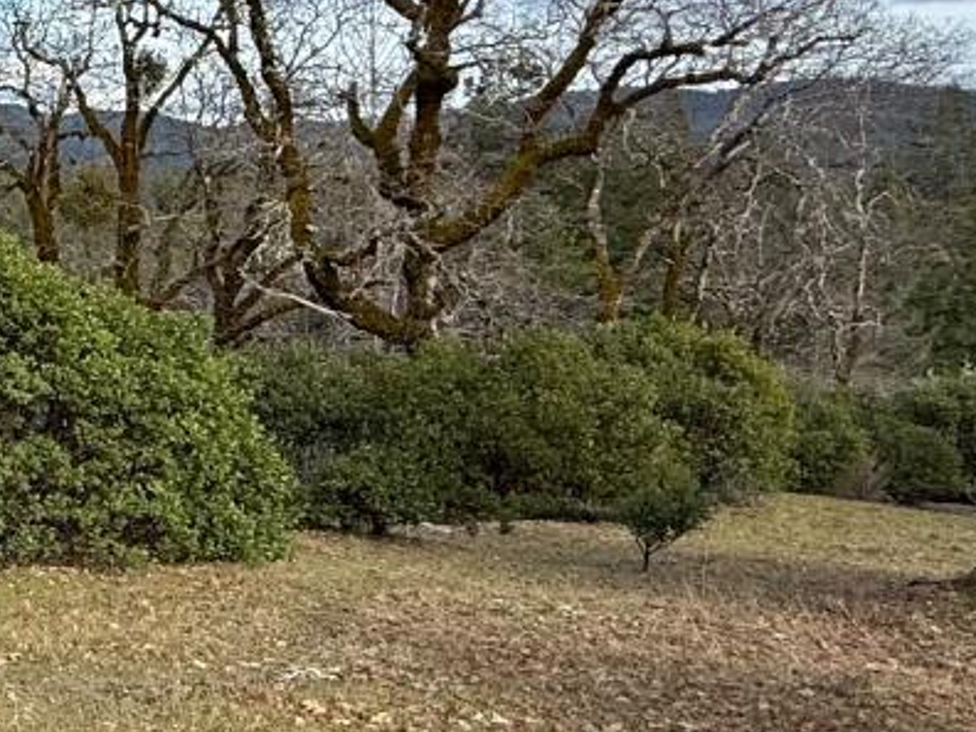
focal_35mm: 53
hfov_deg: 26.6
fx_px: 1494
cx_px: -471
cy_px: 292
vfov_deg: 27.5
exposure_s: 1/1464
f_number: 2.2
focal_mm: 2.22
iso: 50
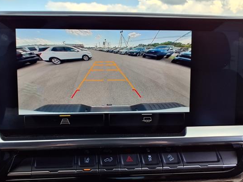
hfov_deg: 56.5
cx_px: 102
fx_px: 225
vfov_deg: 44.1
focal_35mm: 32
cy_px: 97
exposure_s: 1/132
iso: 40
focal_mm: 3.58
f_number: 1.9
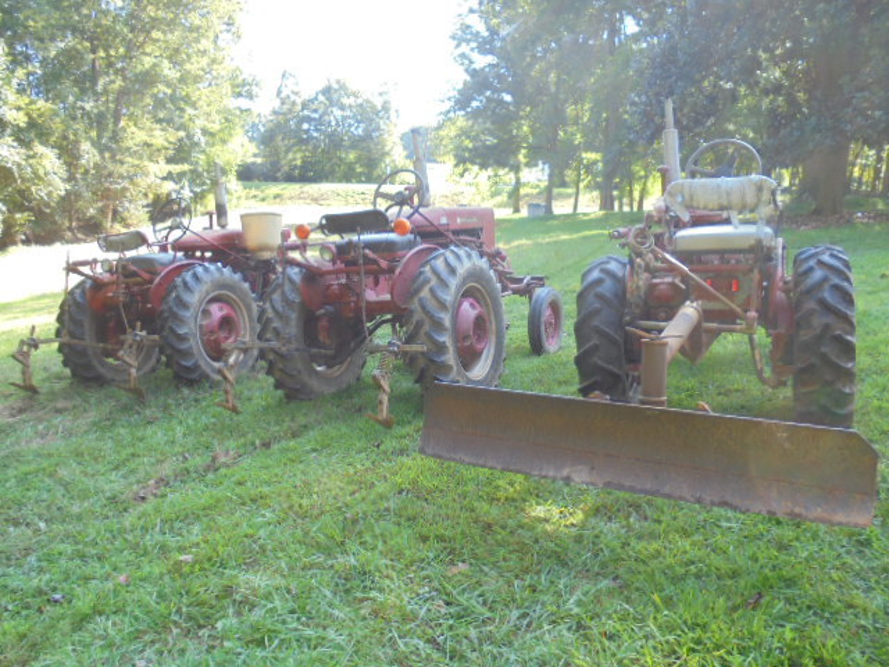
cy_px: 334
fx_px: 745
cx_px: 444
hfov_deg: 61.7
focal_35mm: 29
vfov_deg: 48.2
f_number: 3.7
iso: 100
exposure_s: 1/50
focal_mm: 5.3
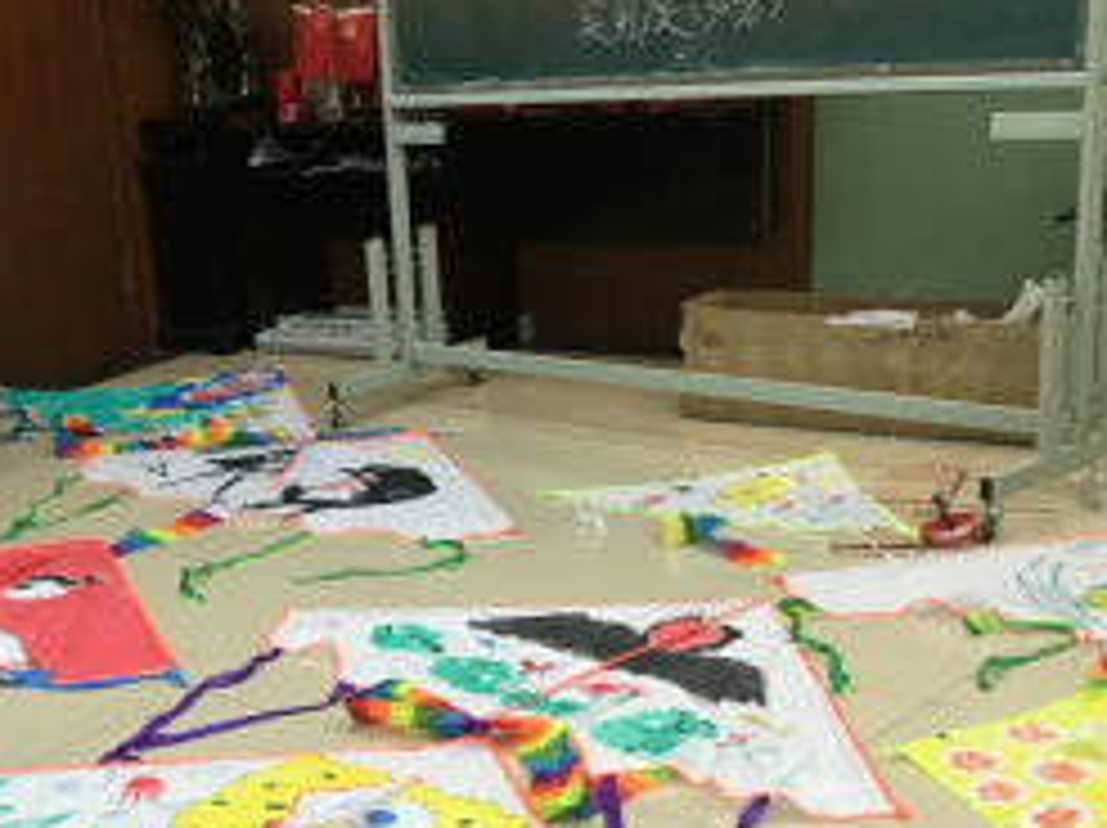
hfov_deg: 31.0
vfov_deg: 24.2
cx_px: 76
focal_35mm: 59
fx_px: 1885
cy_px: 722
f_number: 2.2
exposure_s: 1/33
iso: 100
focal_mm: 4.15
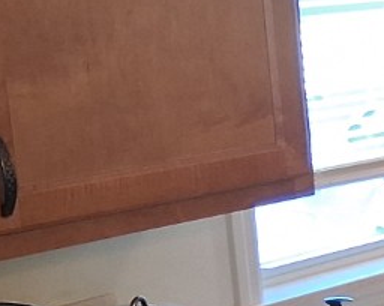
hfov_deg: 11.3
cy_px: 339
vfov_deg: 10.6
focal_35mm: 143
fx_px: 1623
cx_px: 921
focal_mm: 3.98
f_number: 1.8
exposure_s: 1/60
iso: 250
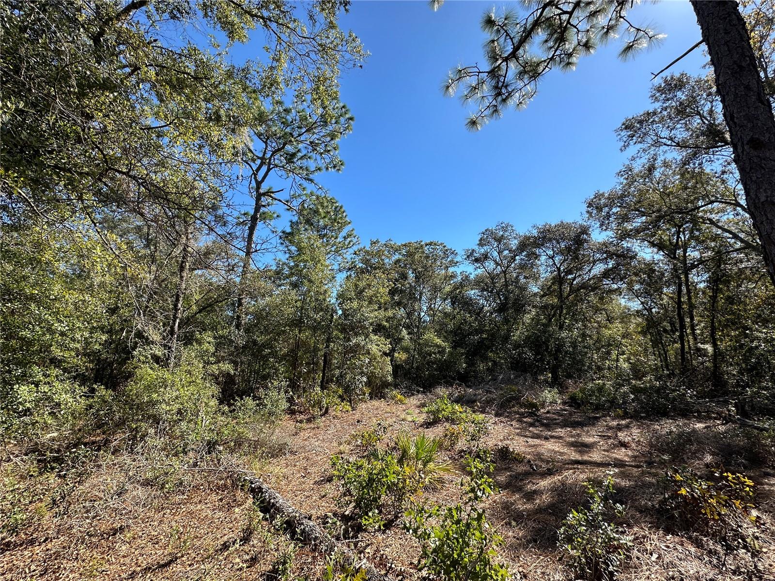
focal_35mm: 14
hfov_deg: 102.1
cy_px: 290
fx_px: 313
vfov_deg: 85.7
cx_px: 388
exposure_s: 1/955
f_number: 2.2
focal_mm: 2.22
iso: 50
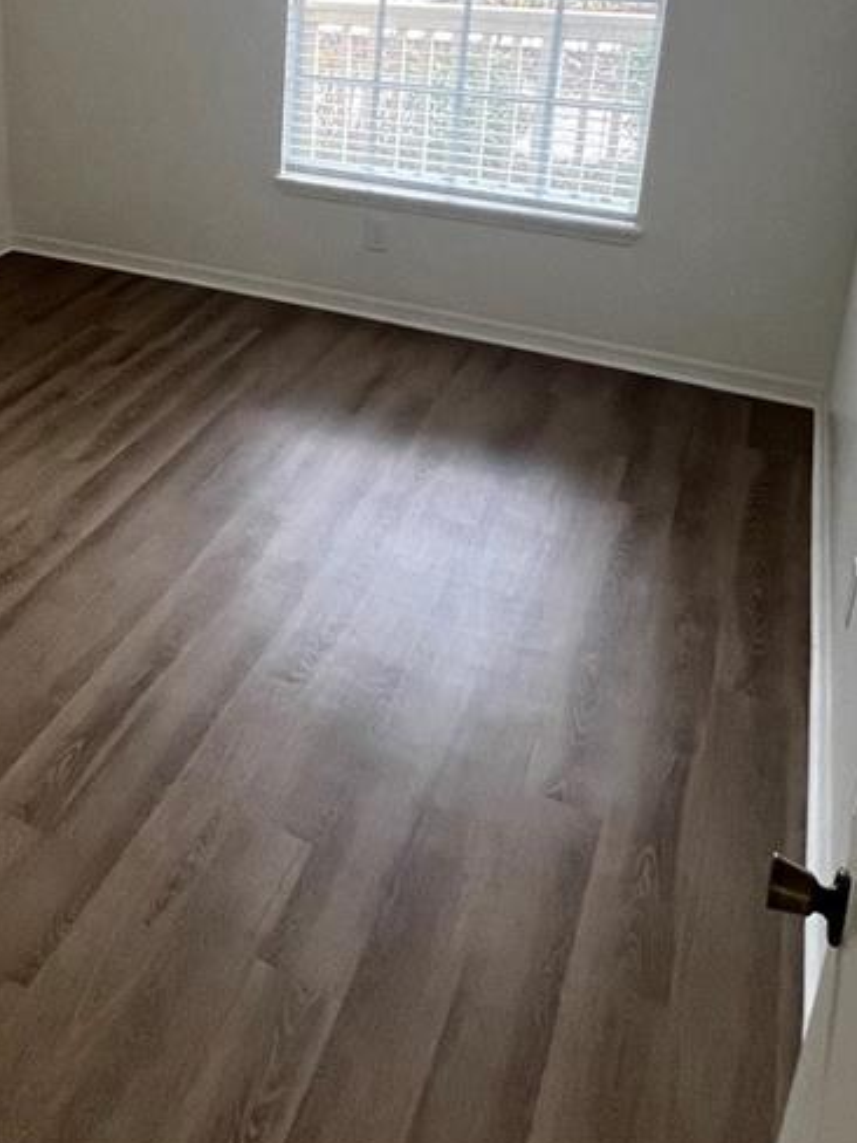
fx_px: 1056
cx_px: 117
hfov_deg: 41.3
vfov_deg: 52.9
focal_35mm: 32
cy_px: 220
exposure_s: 1/120
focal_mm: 1.57
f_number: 1.8
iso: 160
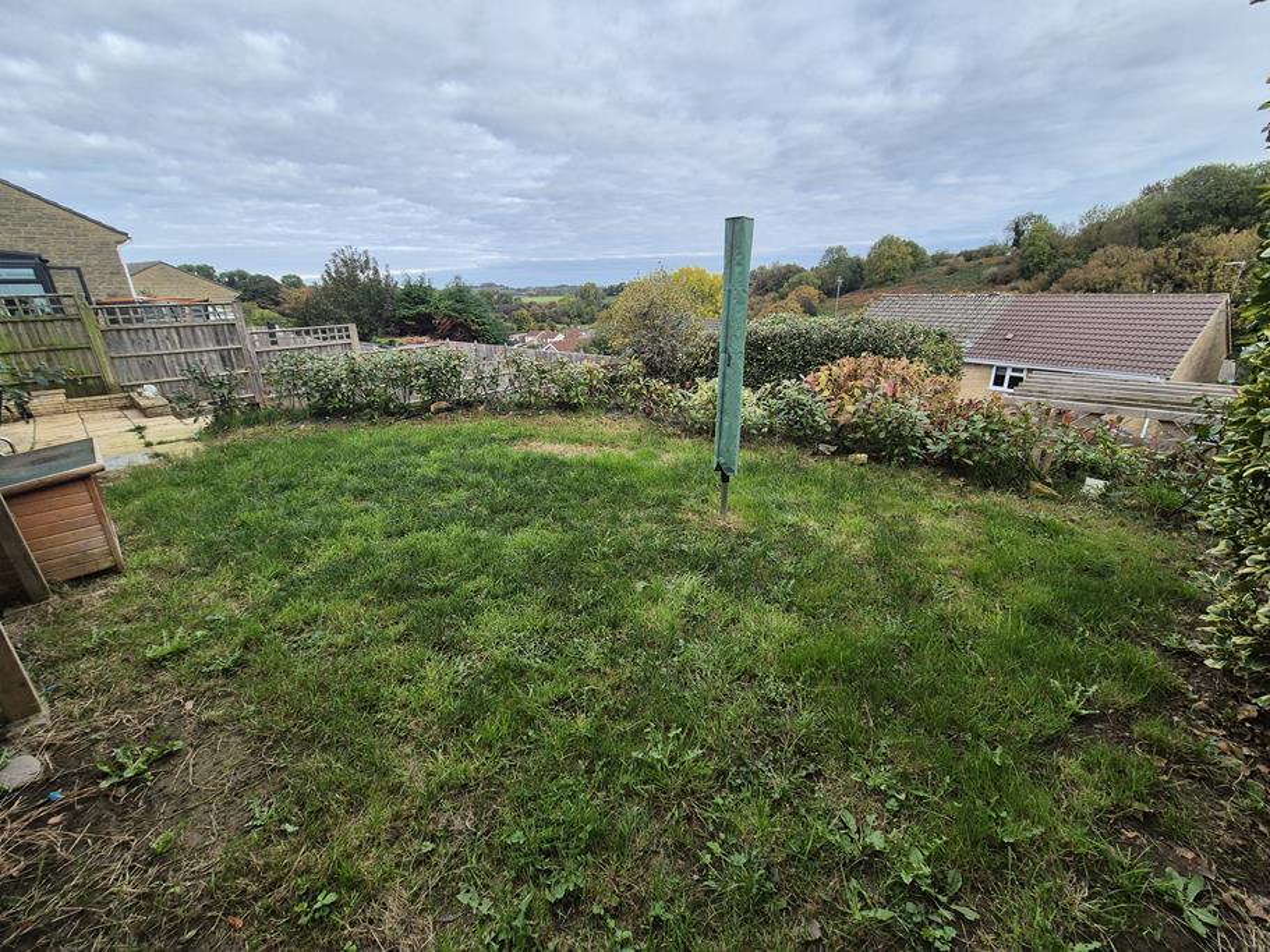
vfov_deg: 89.9
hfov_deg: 106.2
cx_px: 635
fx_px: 477
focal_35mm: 13
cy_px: 476
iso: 160
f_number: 2.2
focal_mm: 2.2
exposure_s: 1/1996
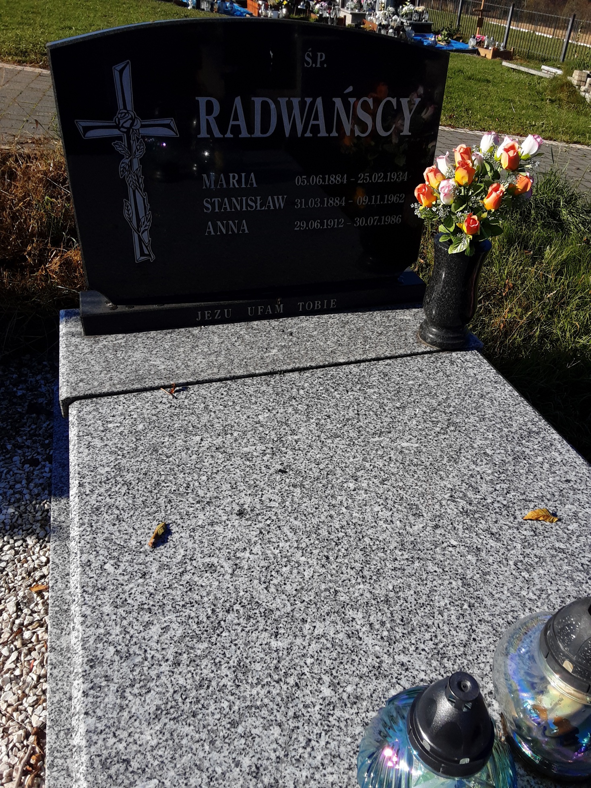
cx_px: 296
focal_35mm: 28
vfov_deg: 63.5
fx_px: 638
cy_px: 394
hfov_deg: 49.7
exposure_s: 1/2000
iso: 40
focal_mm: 2.9
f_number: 1.9
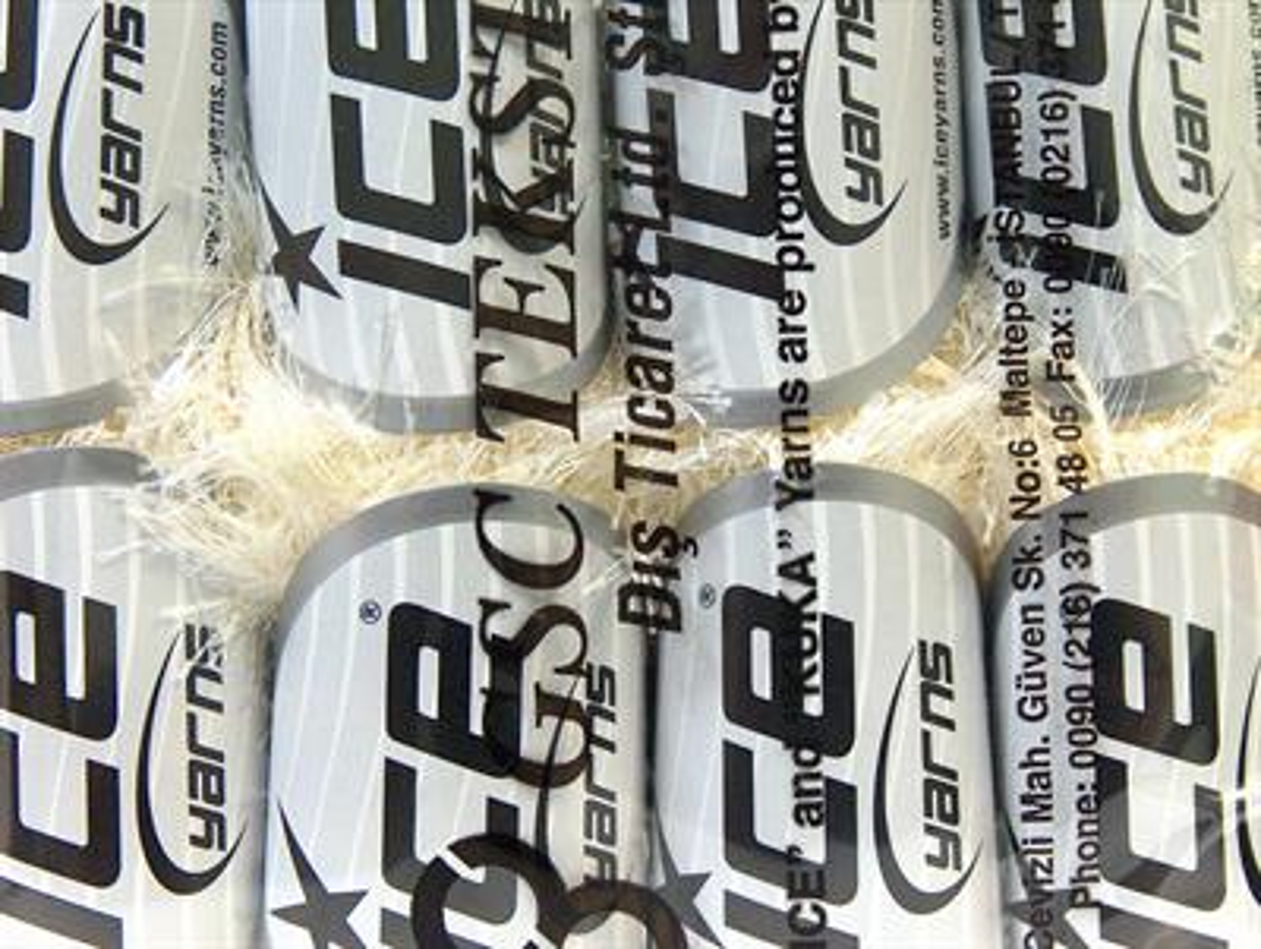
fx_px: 2225
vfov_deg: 24.1
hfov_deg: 31.6
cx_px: 630
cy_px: 474
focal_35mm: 61
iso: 200
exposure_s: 1/33
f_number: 2.9
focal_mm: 12.53
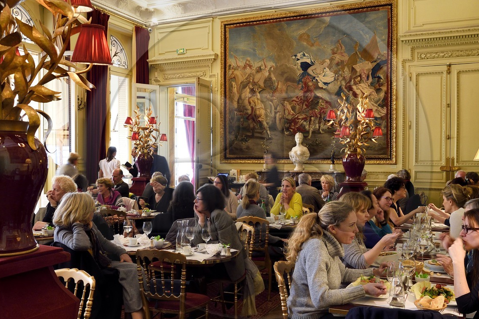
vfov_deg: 38.9
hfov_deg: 55.8
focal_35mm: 34
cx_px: 255
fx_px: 452
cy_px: 164
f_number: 7.1
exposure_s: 1/10
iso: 800
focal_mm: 24
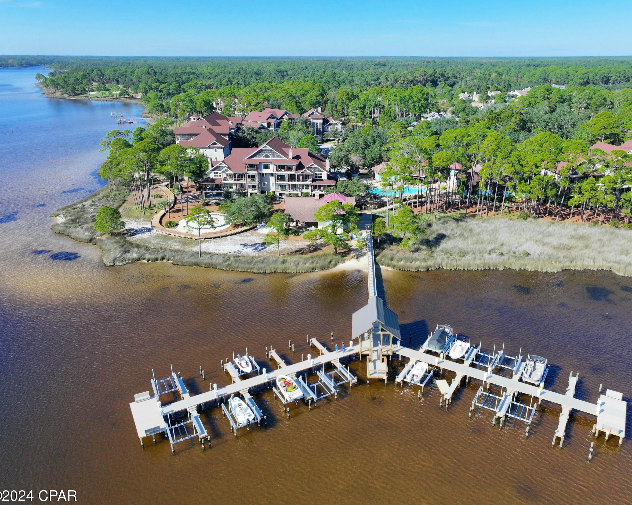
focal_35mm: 26
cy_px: 257
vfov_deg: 54.9
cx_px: 341
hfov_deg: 65.9
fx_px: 486
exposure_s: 1/1600
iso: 240
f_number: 2.8
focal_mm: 12.29
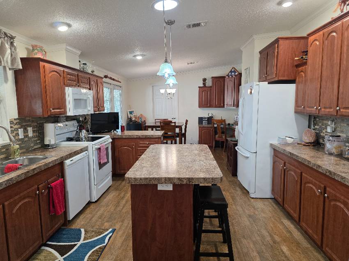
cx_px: 174
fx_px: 232
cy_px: 130
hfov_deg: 73.9
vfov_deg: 58.9
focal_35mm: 23
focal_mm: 6.3
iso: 250
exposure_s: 1/120
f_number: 1.7
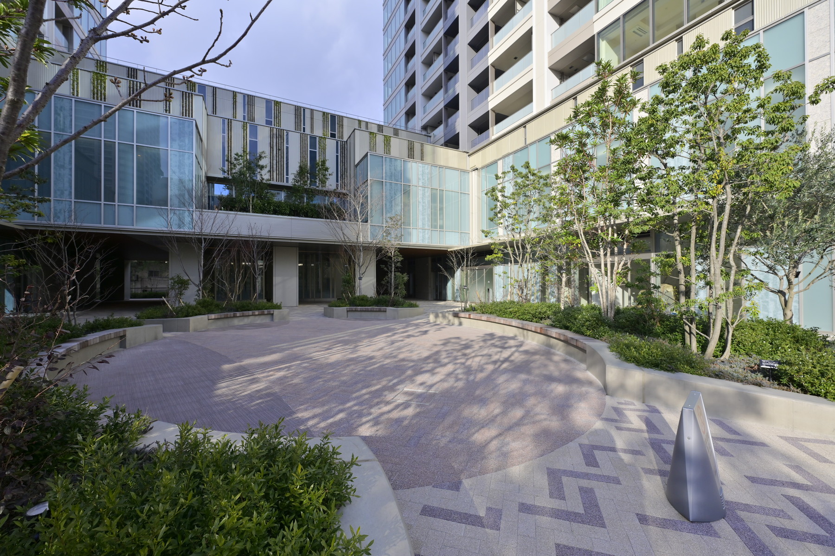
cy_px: 278
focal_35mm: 14
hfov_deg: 104.3
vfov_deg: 81.2
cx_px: 418
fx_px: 325
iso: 160
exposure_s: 1/640
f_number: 6.3
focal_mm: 14
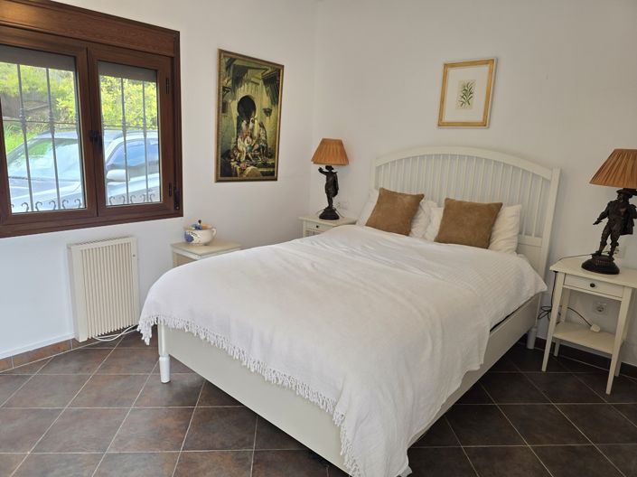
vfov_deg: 58.8
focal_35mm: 23
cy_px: 238
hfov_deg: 74.0
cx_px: 318
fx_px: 423
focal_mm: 6.3
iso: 64
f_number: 1.7
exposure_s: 1/100
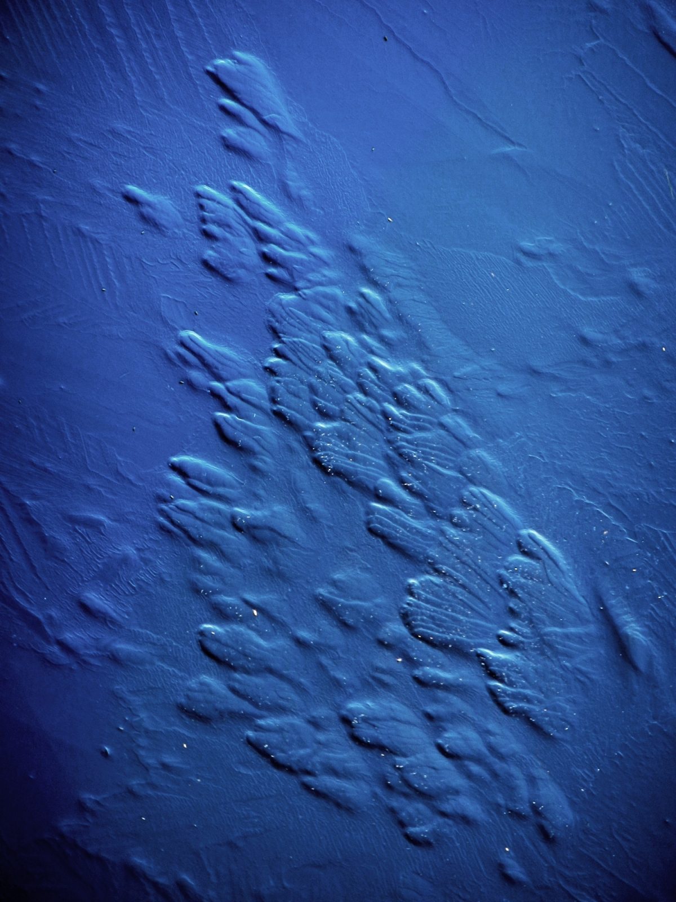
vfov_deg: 5.9
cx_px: 338
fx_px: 8801
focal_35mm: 338
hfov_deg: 4.4
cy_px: 451
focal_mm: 60.8
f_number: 5.3
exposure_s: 1/50
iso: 160
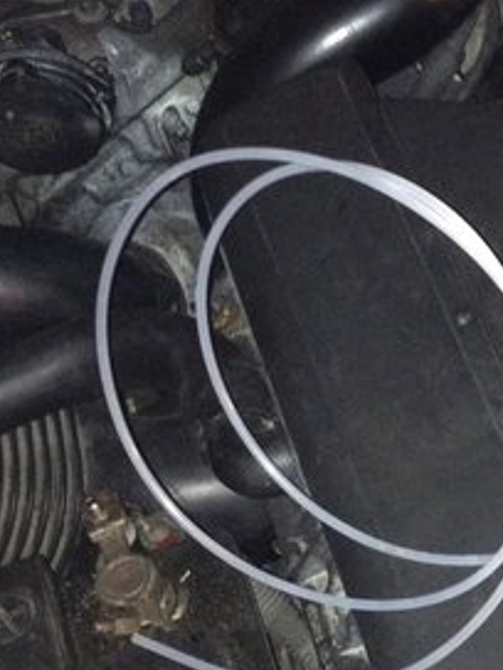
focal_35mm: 102
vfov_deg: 19.2
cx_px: 636
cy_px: 426
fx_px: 1976
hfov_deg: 14.0
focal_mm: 4.28
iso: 320
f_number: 2.4
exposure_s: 1/16
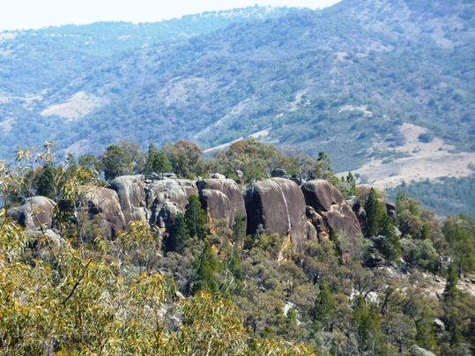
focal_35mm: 147
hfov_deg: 13.4
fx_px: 2017
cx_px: 238
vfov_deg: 10.1
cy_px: 178
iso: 80
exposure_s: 1/250
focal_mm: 24.1
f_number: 4.5
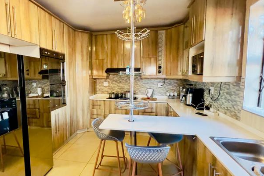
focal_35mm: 18
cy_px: 89
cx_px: 115
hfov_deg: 89.5
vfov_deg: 67.4
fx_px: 132
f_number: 1.8
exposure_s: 1/60
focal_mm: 1.57
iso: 500
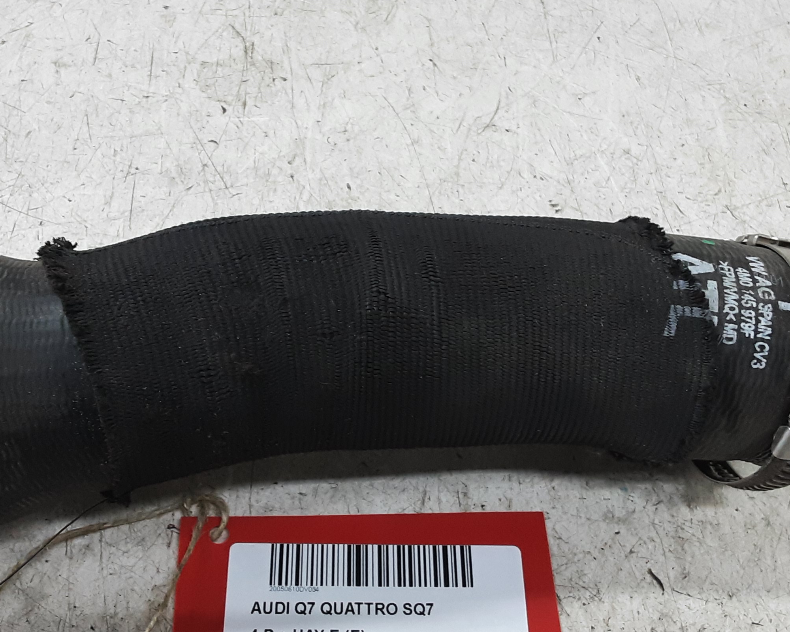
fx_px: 1005
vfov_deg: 34.9
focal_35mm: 43
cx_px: 347
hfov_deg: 42.8
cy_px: 322
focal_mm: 2.91
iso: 125
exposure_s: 1/50
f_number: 1.9
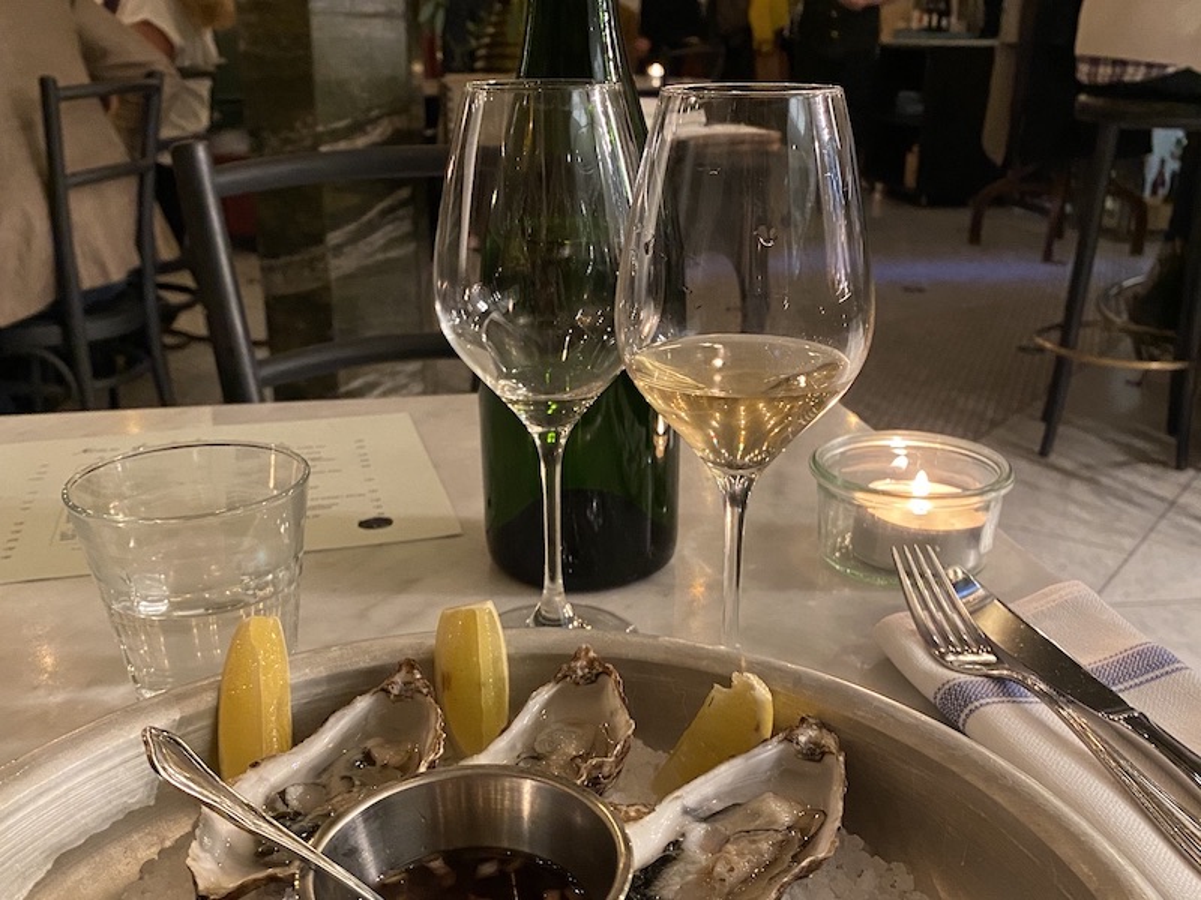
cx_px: 600
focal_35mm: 26
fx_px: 902
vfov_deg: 53.1
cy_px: 450
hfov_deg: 67.3
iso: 640
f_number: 1.8
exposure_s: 1/25
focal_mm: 4.25
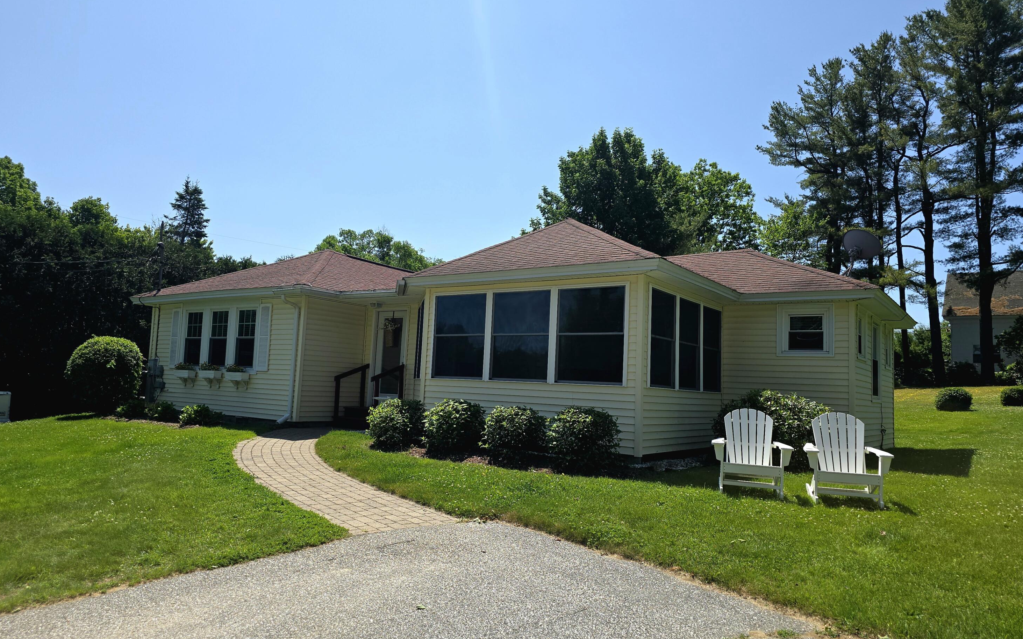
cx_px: 503
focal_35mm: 25
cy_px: 319
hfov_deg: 72.5
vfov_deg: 49.3
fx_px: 697
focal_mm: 6.3
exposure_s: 1/1111
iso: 12
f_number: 1.7
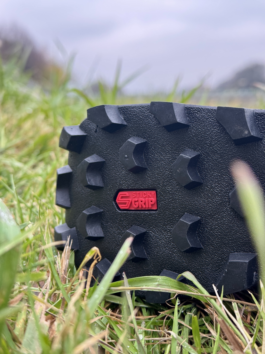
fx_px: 490
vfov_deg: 39.7
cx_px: 132
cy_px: 177
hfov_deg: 30.3
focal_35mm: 48
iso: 125
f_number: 1.78
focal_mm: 6.76
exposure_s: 1/60
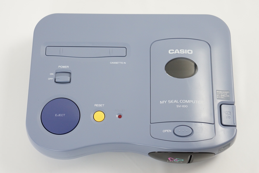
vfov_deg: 18.2
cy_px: 86
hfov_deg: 27.0
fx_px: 540
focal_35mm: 75
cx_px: 130
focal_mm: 50
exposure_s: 1/80
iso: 800
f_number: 6.3
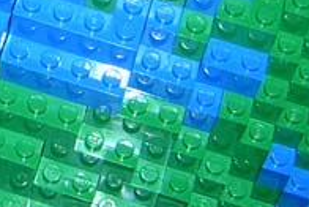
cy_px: -166
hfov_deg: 13.1
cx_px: -54
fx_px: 1314
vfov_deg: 8.6
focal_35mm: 153
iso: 100
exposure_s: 1/60.1
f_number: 2.6
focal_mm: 4.7
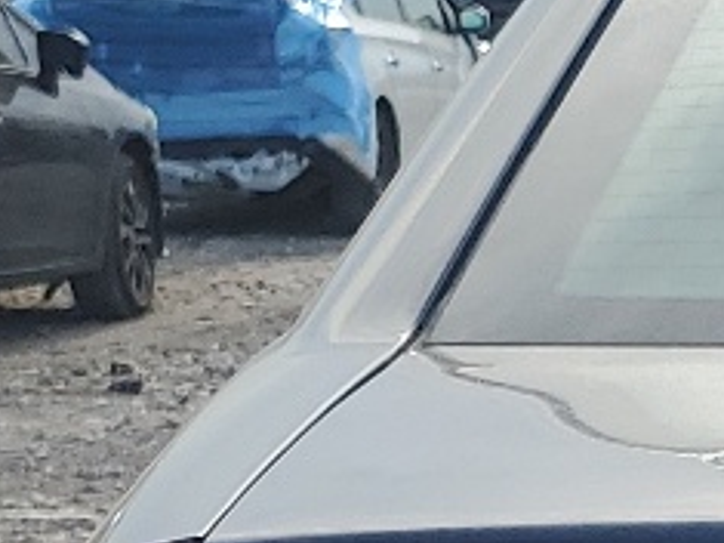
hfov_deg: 10.1
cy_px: 1108
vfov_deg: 8.0
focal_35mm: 177
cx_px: 1550
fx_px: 3700
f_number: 1.5
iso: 50
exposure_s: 1/2000
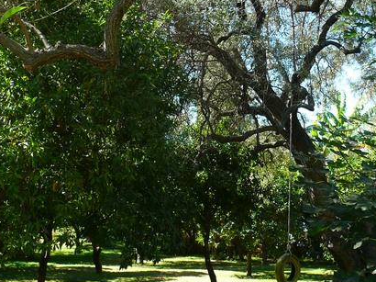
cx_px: 260
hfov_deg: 30.0
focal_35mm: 64
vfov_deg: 22.9
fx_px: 695
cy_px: 136
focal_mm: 7.4
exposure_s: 1/80
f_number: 2.8
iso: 100
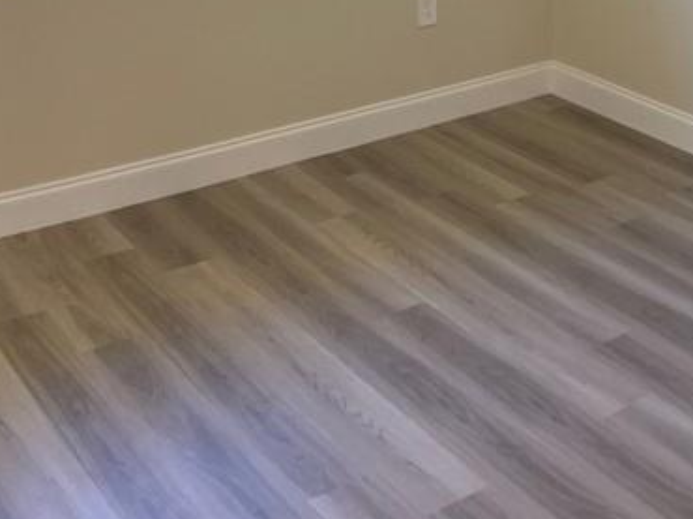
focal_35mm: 72
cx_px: 376
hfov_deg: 27.0
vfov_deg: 19.4
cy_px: -81
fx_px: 1440
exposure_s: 1/60
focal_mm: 4.25
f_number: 1.8
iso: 80
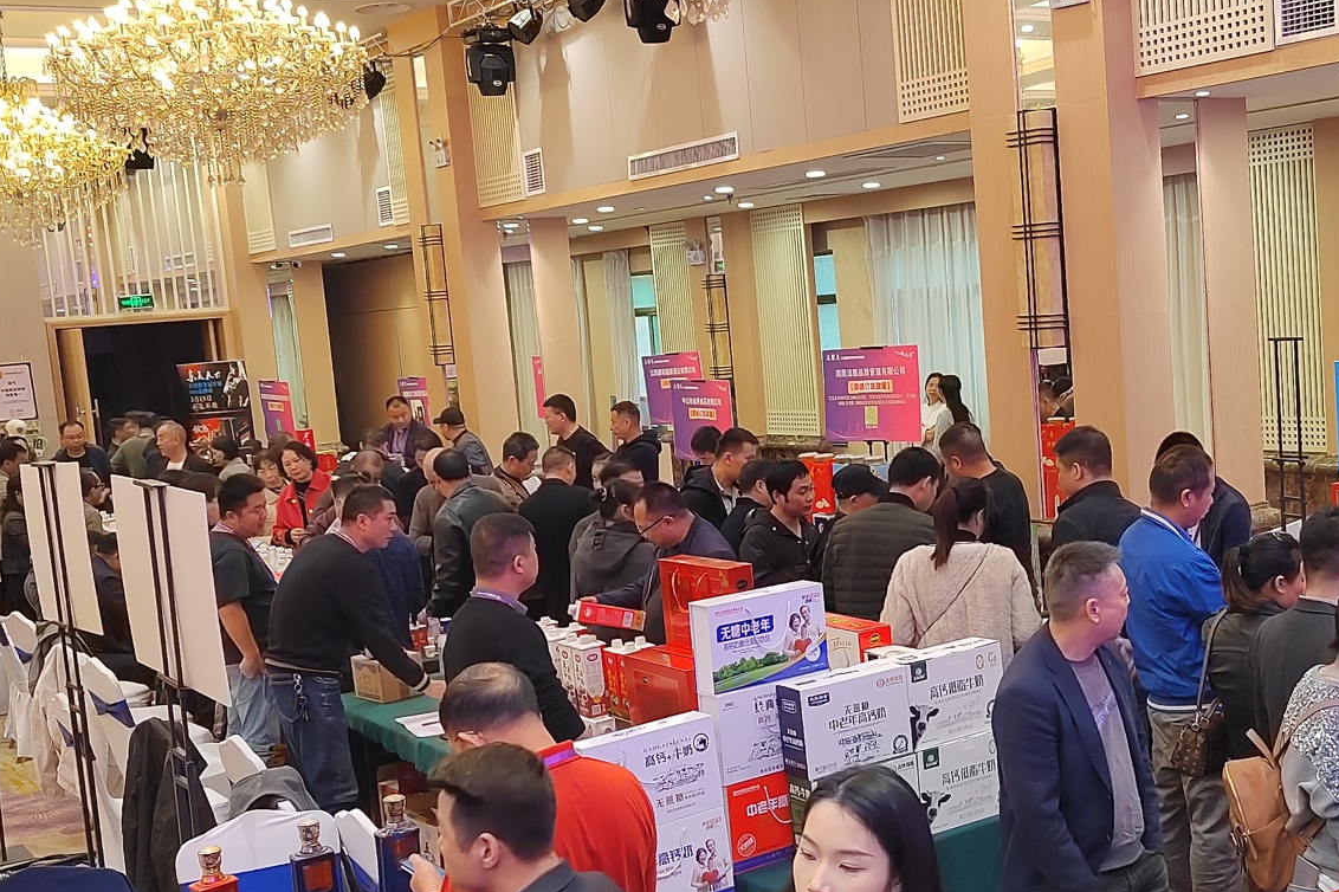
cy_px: 492
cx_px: 833
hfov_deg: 43.3
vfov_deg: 29.8
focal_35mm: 45
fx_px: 1673
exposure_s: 1/60
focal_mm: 5.52
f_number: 1.9
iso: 766
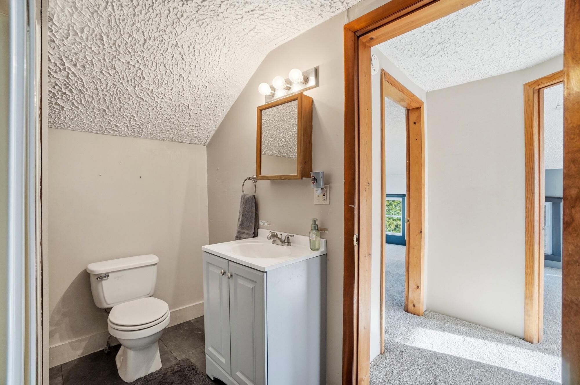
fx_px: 241
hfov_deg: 100.4
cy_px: 192
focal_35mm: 15
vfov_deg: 77.2
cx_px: 290
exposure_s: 1/100
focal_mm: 10
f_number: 4.5
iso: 100
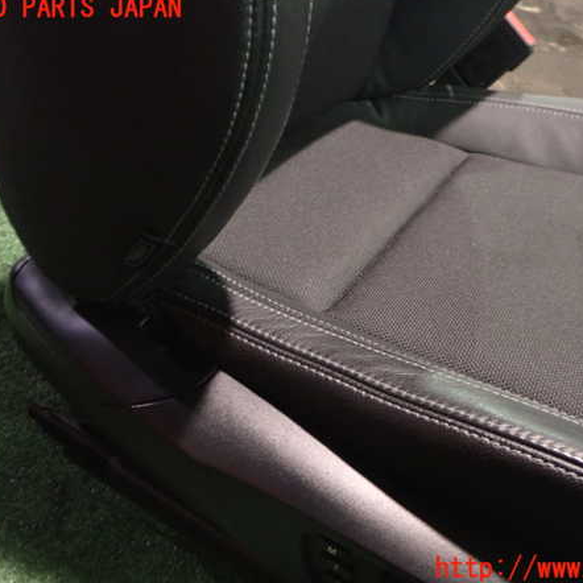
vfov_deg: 46.0
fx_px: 686
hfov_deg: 45.9
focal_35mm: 36
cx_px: 338
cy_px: 289
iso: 800
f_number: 2.3
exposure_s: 1/20
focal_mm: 5.4
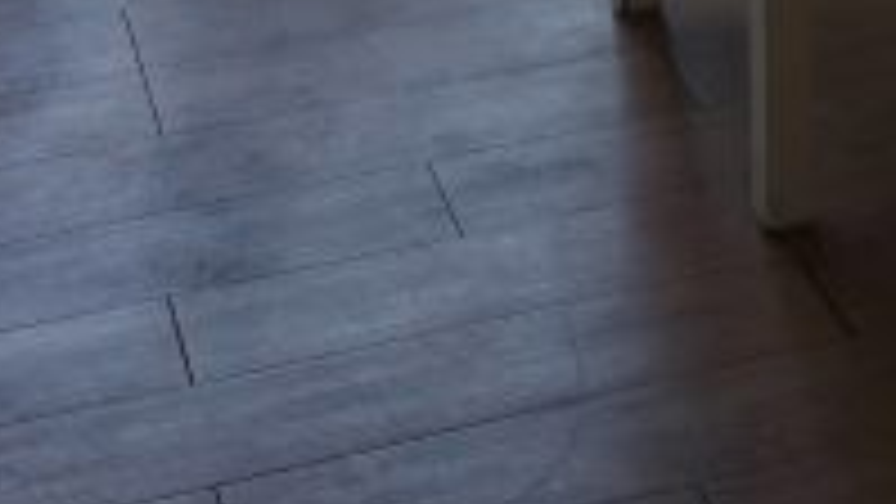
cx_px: 756
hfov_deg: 17.9
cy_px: -495
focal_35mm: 118
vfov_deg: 9.6
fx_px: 2804
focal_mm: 5.58
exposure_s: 1/244
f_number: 1.8
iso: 50
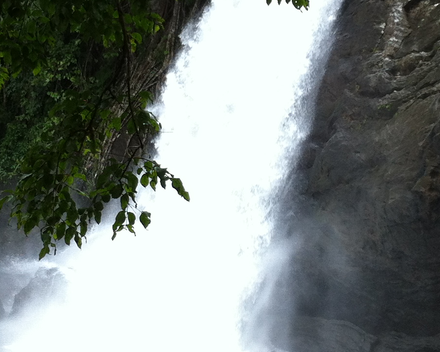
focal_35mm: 98
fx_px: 1276
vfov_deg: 15.6
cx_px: 292
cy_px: 86
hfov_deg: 19.5
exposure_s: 1/233
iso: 80
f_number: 2.8
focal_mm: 3.85
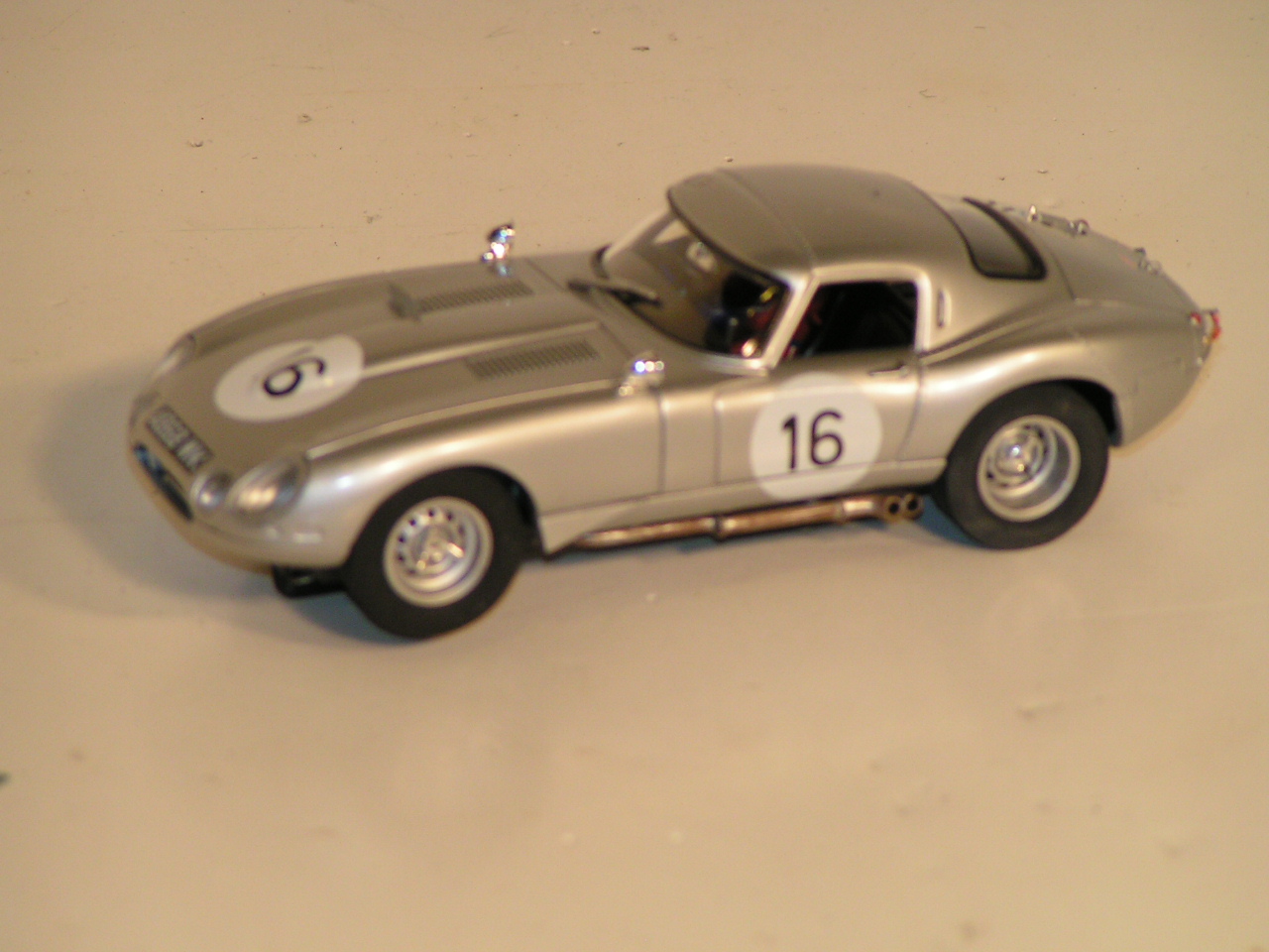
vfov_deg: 5.5
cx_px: 634
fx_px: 9935
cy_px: 476
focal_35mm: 271
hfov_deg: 7.3
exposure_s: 1/320
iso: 100
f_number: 3.5
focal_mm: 41.4
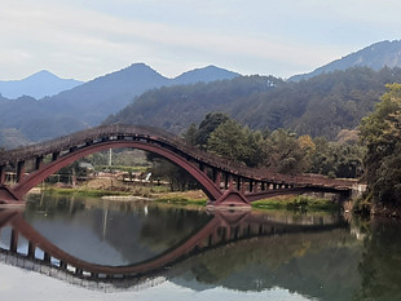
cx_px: 423
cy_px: 109
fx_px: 777
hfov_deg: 26.9
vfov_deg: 21.9
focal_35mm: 67
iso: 50
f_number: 1.9
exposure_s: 1/100
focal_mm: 6.71
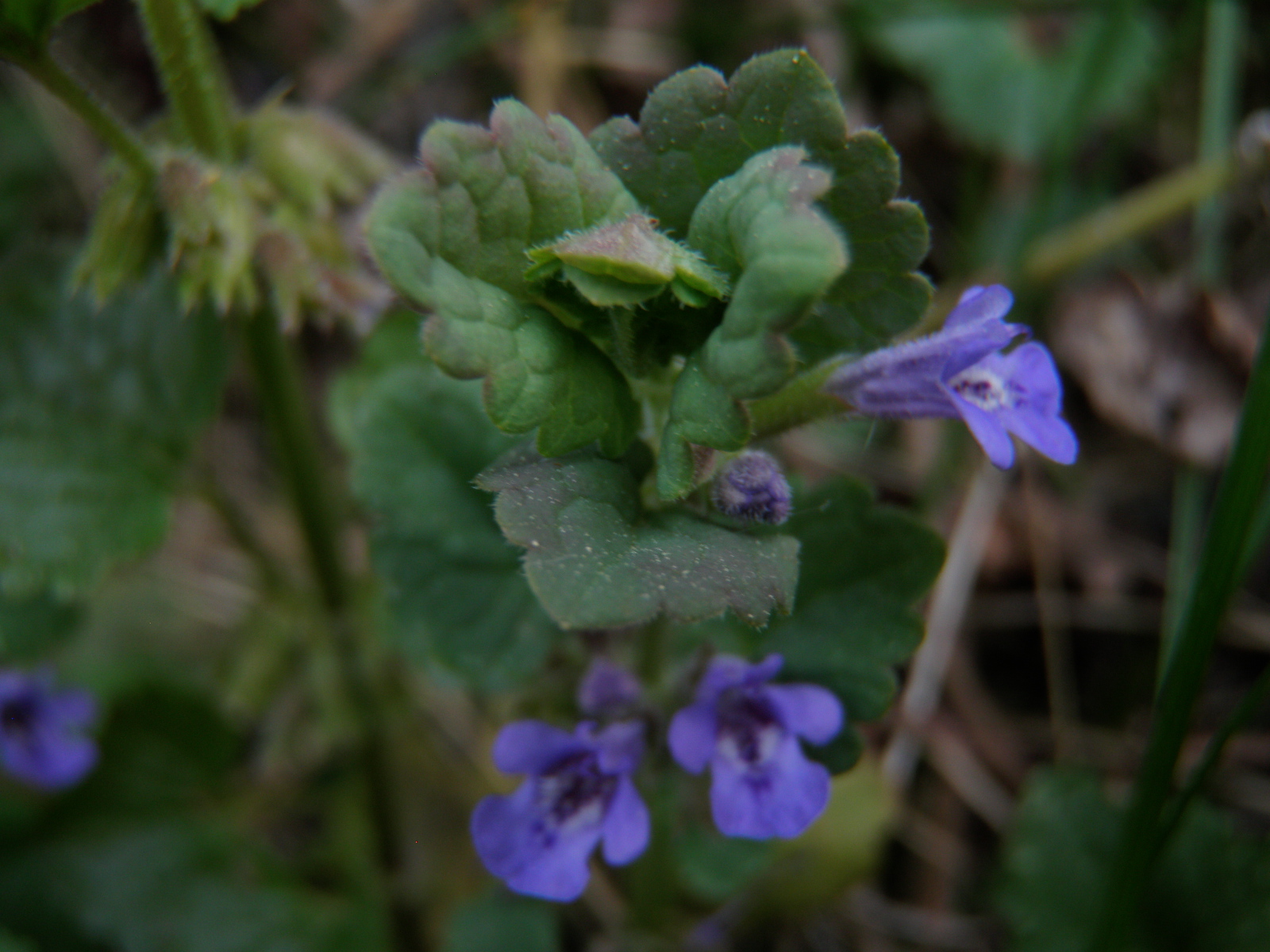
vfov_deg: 39.7
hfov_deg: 51.4
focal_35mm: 36
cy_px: 476
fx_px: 1321
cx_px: 635
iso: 50
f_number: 4.1
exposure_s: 1/50
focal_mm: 6.53
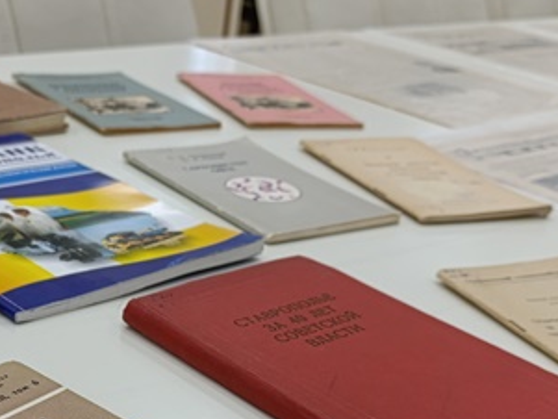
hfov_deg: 31.2
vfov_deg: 23.4
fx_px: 984
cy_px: 373
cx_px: 155
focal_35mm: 61
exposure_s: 1/100
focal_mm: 6.14
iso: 320
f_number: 1.6
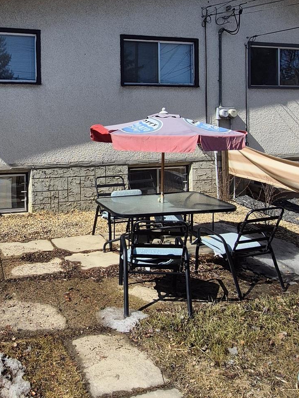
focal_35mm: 31
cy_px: 132
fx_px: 357
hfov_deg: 43.8
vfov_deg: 57.1
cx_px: 71
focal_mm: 1.74
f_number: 2.2
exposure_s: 1/2696
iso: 50
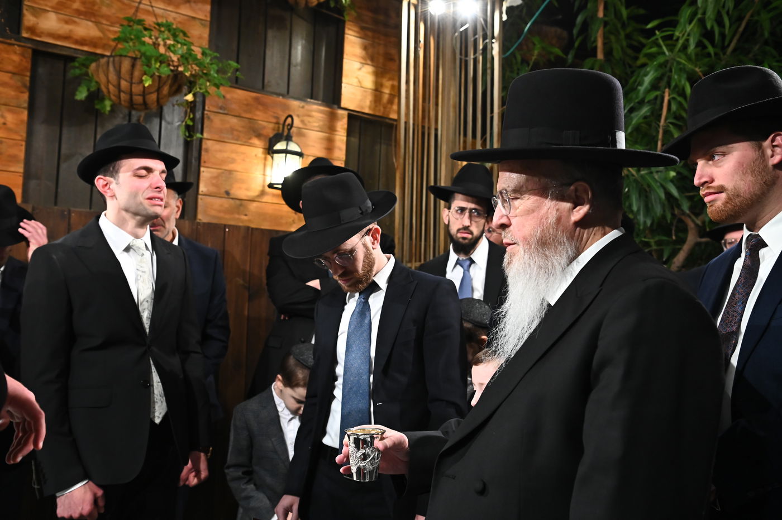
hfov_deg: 55.8
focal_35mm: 34
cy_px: 260
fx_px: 738
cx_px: 391
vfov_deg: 38.8
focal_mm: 34
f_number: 5
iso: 3200
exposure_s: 1/200
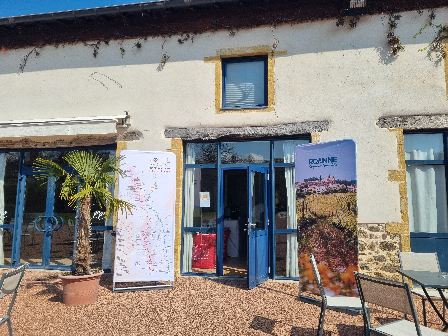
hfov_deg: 67.3
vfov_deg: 53.1
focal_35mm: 26
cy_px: 168
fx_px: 336
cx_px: 224
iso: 50
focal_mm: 5.4
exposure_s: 1/3688
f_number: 1.8
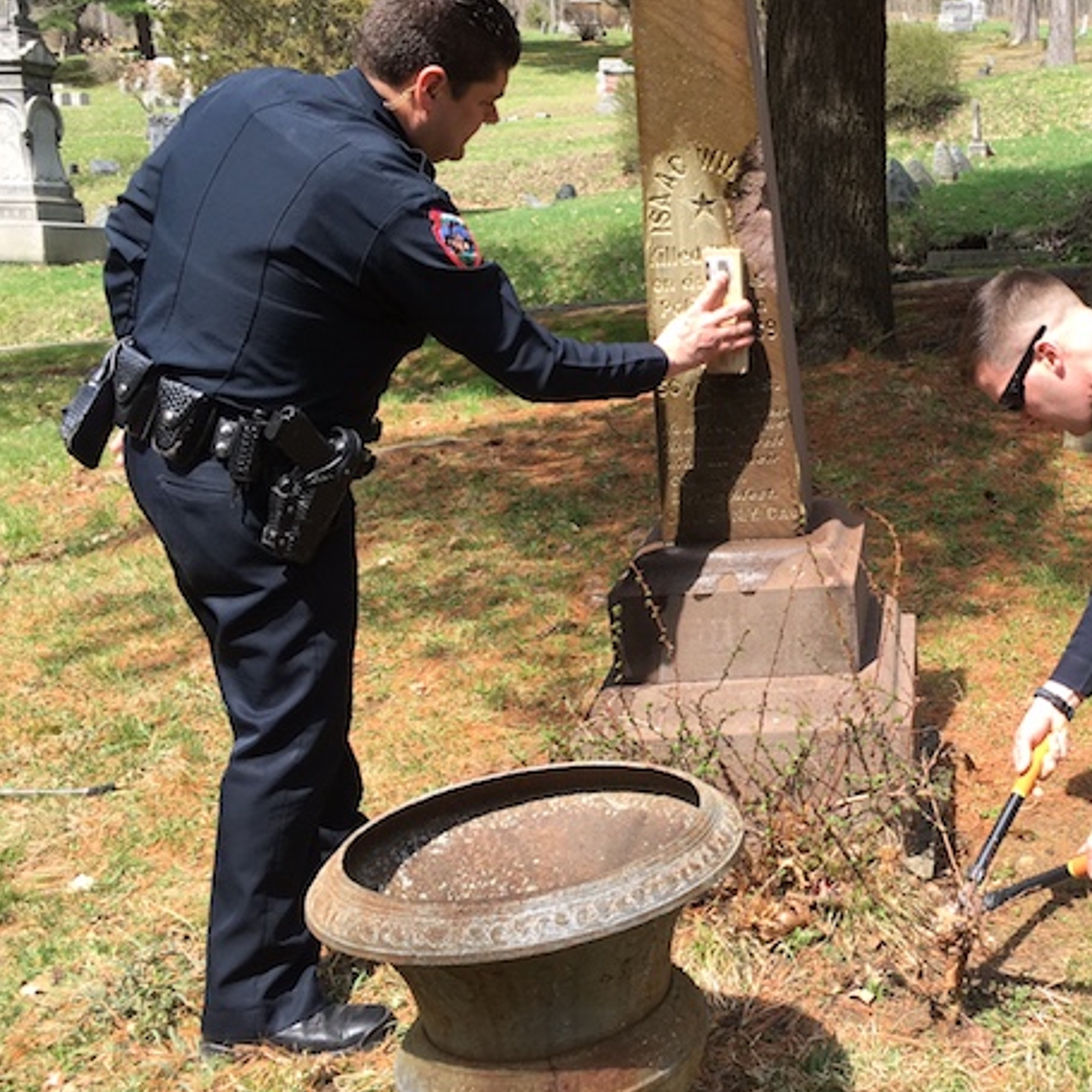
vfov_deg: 37.6
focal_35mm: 45
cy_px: 553
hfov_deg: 35.9
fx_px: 1606
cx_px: 920
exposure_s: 1/450
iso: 25
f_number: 2.2
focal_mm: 4.15
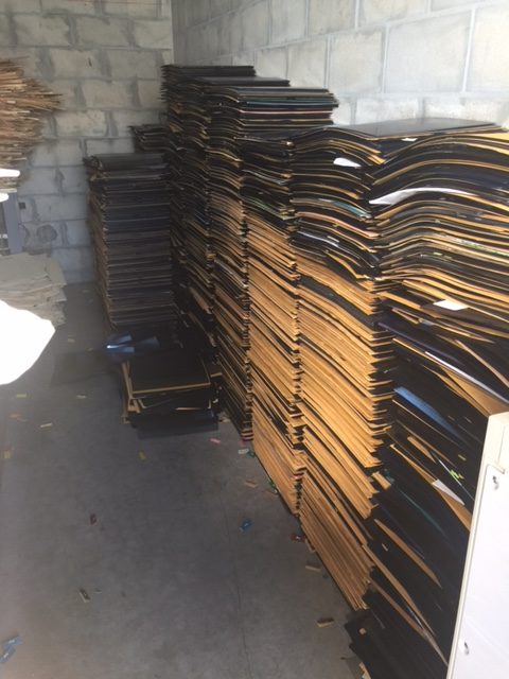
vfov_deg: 61.7
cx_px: 254
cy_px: 340
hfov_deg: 48.2
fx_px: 569
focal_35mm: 29
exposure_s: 1/15
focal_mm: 4.15
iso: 40
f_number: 2.2
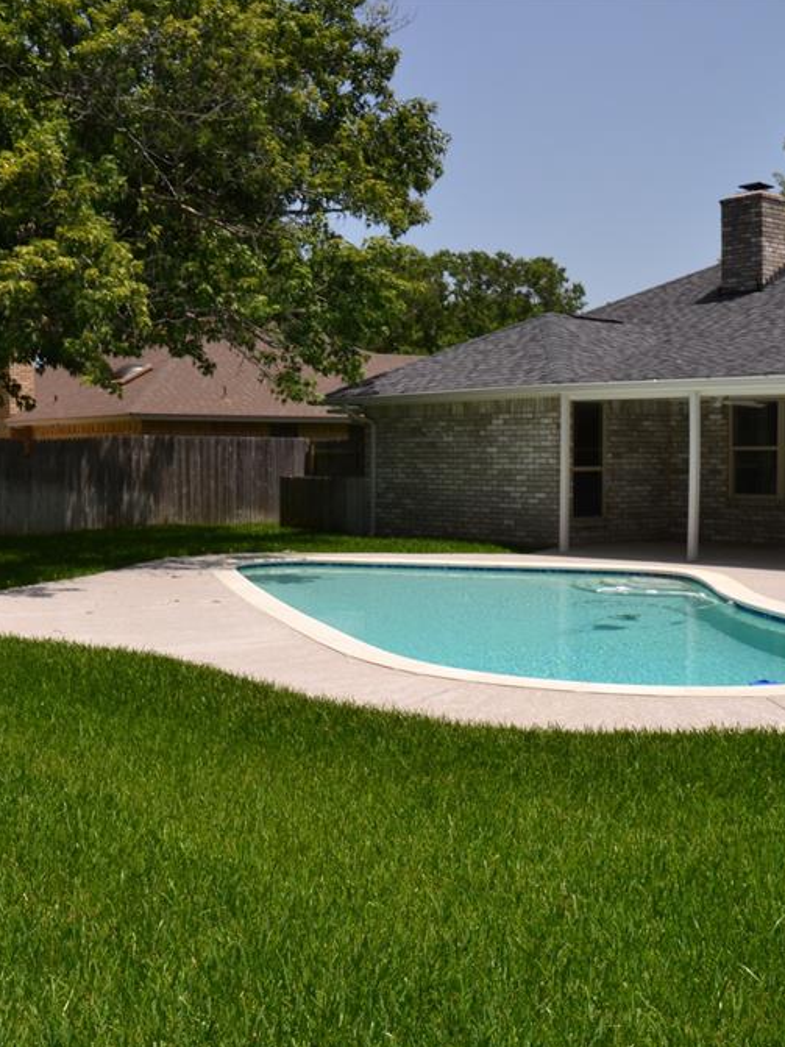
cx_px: 242
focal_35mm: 44
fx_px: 1331
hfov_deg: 32.5
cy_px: 526
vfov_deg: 43.0
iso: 100
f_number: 10
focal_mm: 20
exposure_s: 1/200
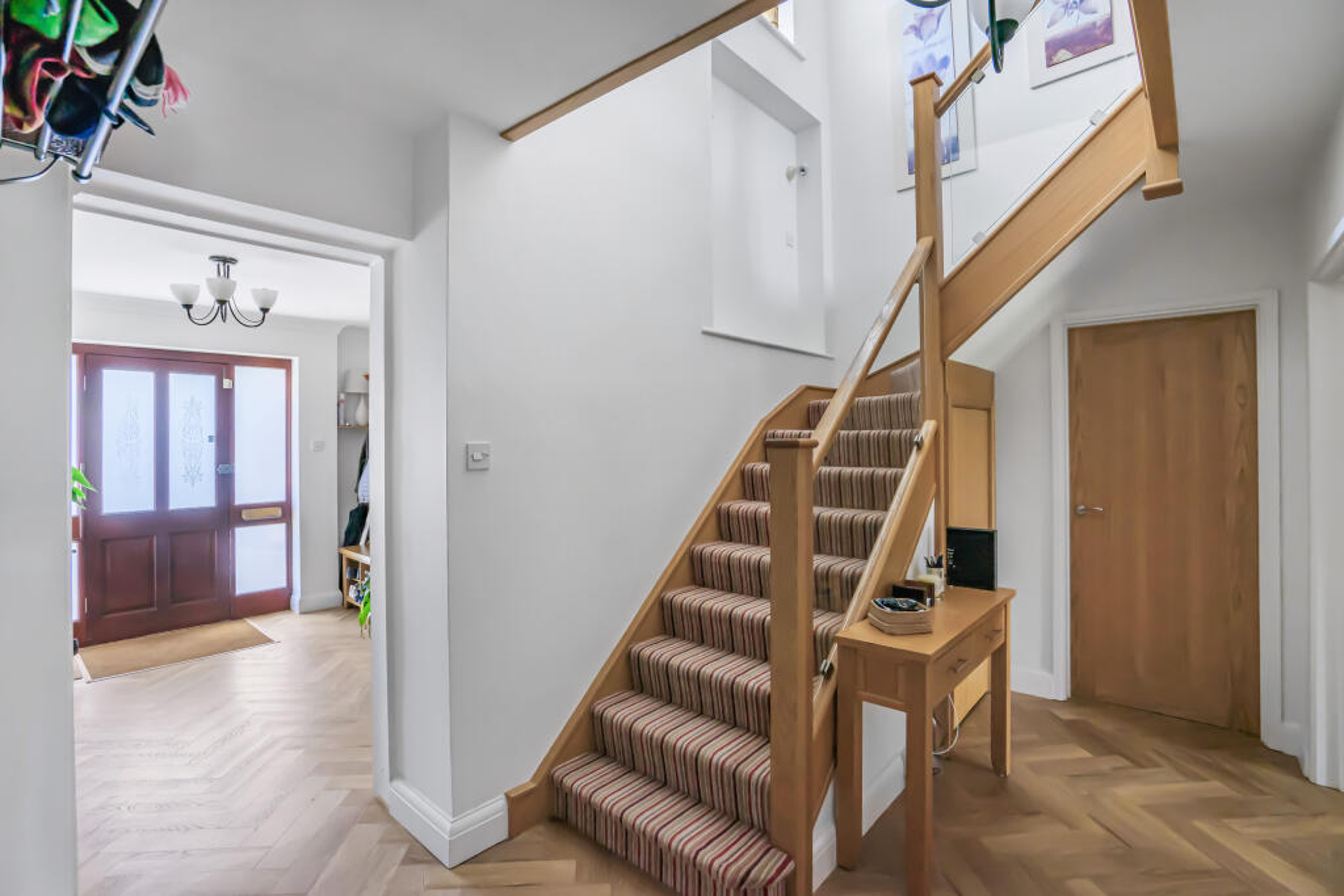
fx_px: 597
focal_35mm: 16
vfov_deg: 73.8
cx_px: 672
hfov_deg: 96.7
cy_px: 448
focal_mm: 16
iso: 400
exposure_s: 1/50
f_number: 7.1
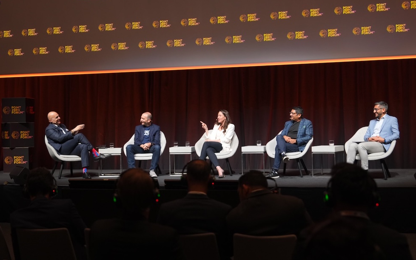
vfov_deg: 26.3
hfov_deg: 41.1
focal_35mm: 49
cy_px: 118
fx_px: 555
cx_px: 208
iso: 1600
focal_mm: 47
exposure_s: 1/200
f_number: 2.8
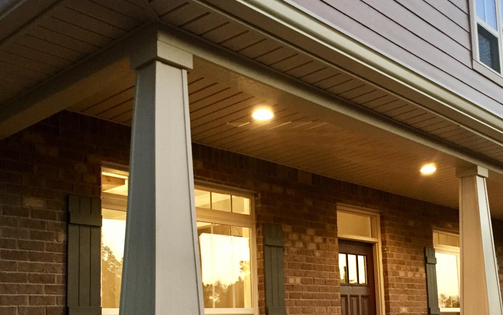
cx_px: 312
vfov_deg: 28.1
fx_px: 617
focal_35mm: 45
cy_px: 244
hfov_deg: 44.0
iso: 250
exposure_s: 1/15
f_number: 2.2
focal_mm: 4.15
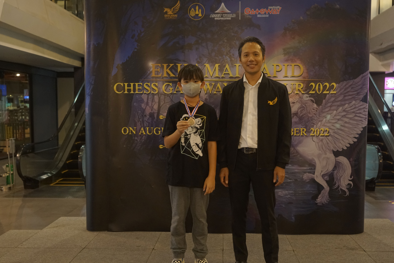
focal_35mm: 41
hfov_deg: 47.4
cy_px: 142
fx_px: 449
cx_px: 209
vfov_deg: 32.6
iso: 4000
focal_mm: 34
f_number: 4
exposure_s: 1/100
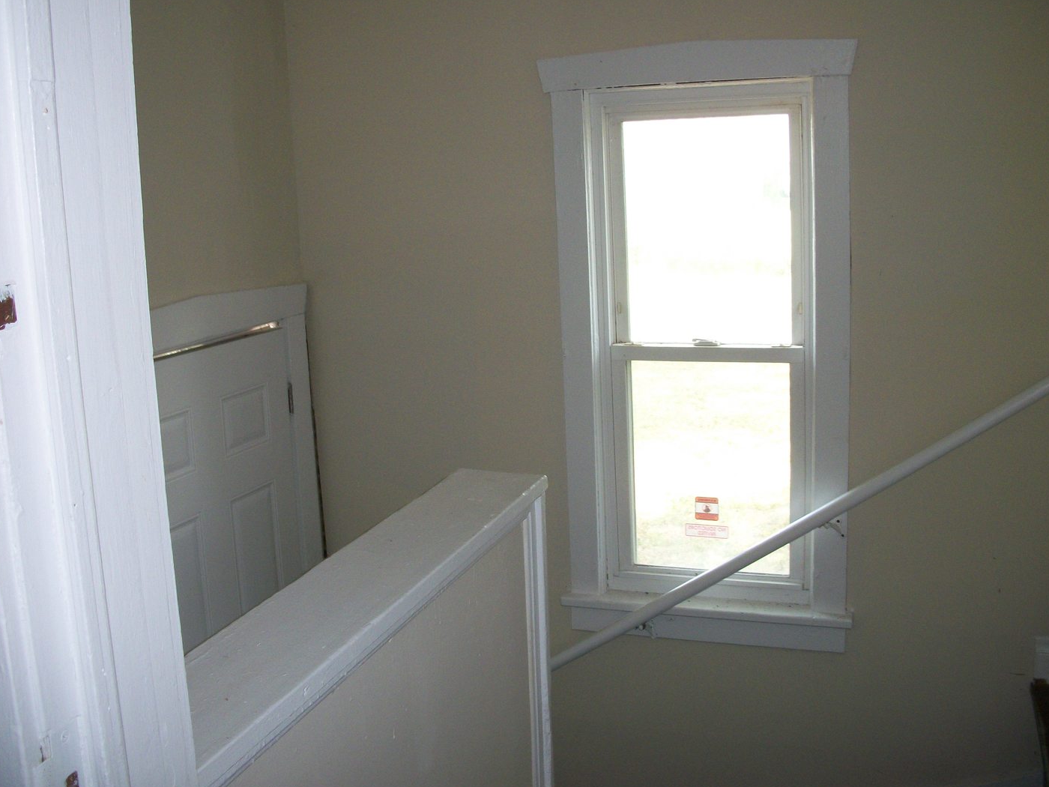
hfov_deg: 51.4
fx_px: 1091
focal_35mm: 36
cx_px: 519
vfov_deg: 39.7
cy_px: 386
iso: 160
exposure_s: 1/30
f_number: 3.1
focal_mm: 6.3
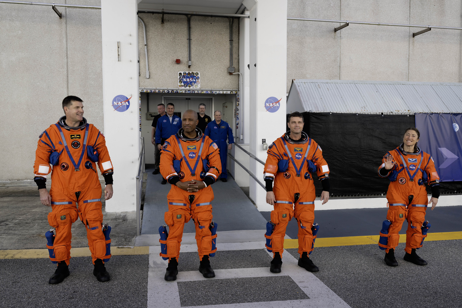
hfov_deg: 60.3
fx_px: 398
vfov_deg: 42.3
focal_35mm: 31
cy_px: 154
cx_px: 231
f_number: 8
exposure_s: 1/250
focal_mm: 31
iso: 200
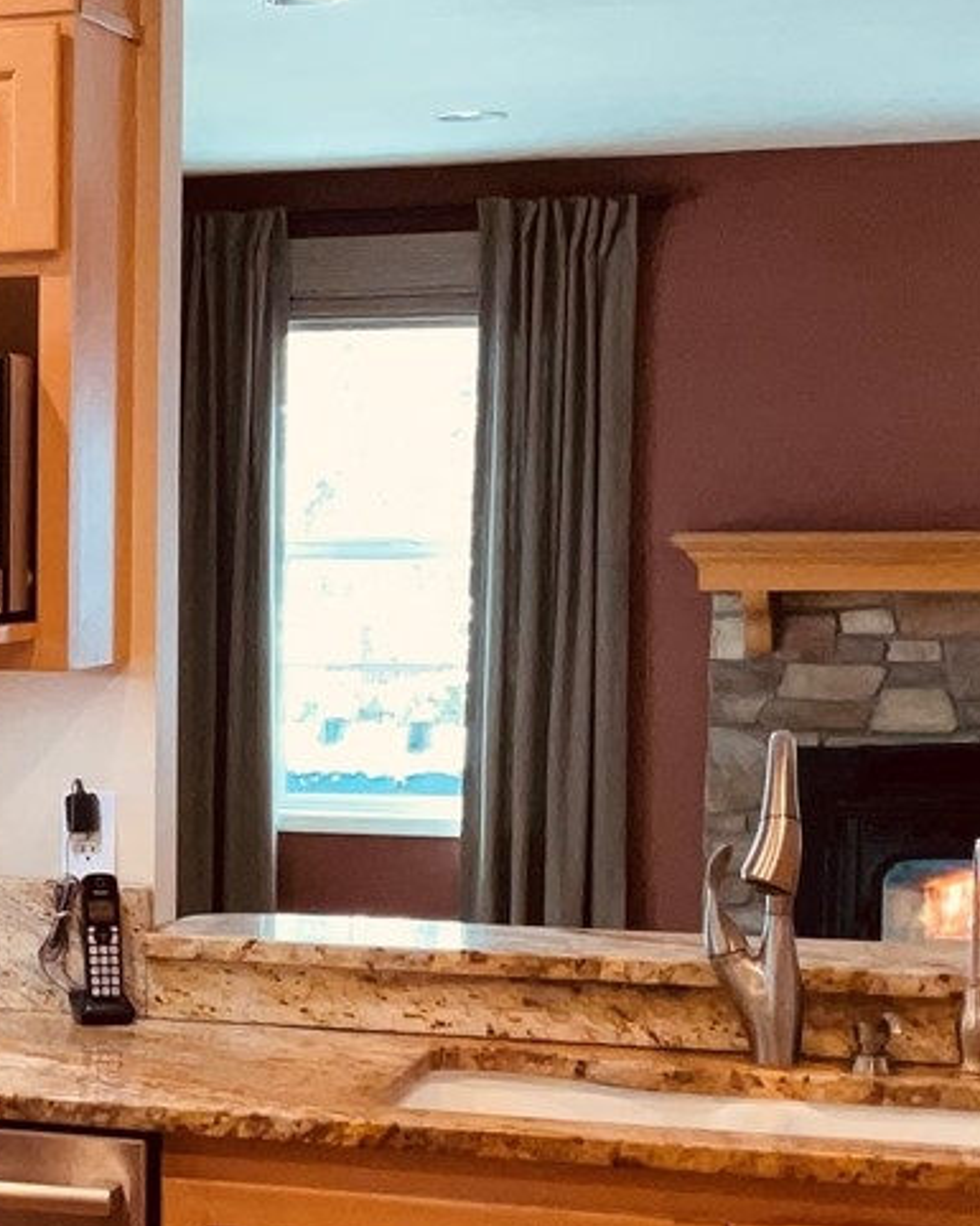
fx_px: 3411
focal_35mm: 94
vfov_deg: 20.3
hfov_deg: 15.3
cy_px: 834
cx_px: -405
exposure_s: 1/60
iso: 50
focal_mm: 3
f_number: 1.8
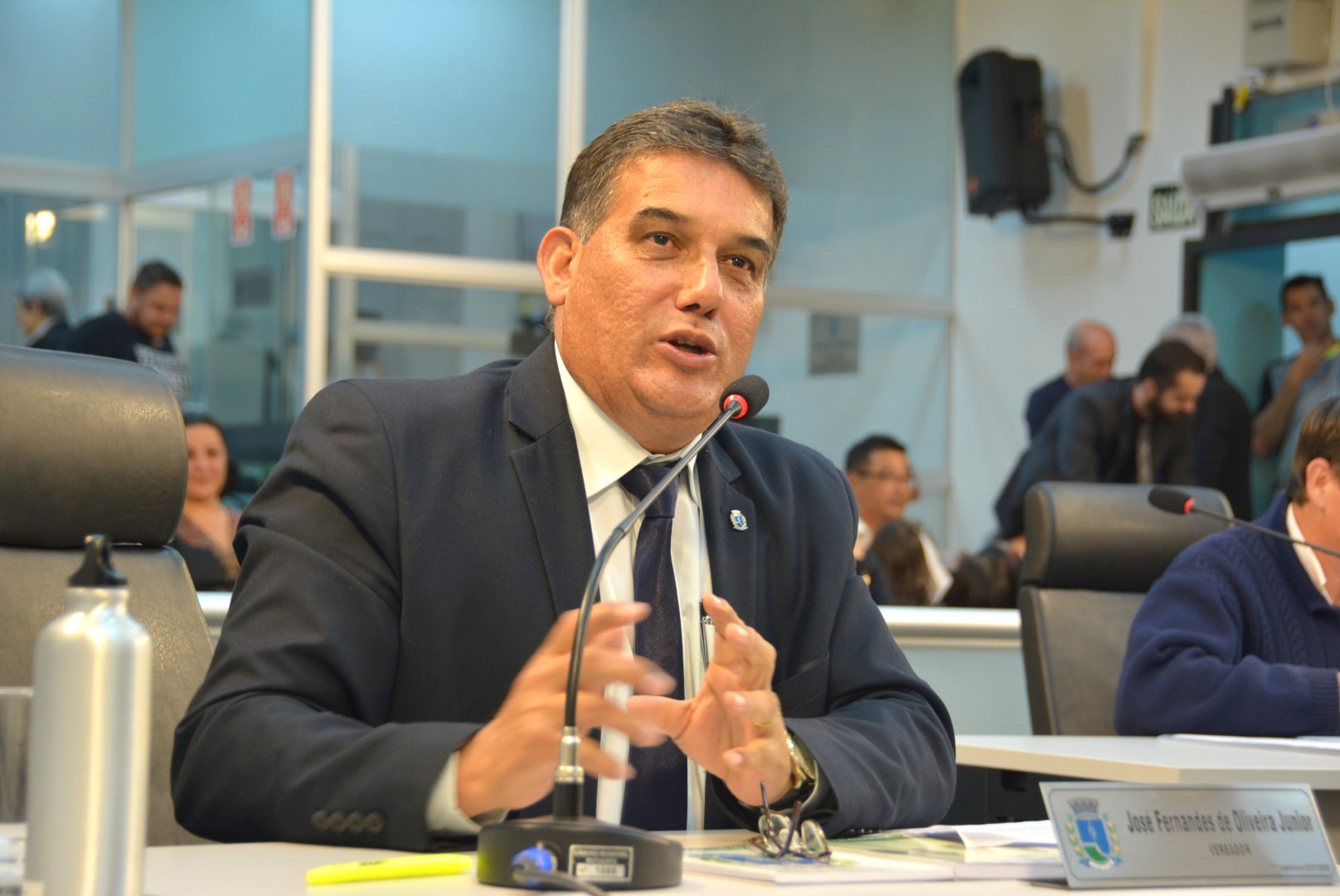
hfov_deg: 22.6
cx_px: 670
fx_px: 3352
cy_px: 448
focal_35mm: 90
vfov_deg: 15.2
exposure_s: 1/60
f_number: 4.8
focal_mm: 60
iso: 560
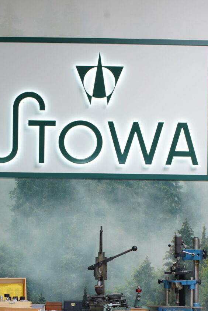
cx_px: 102
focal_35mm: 110
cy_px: 289
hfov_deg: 12.5
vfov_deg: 18.2
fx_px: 952
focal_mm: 50
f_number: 9
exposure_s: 1/13
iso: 200
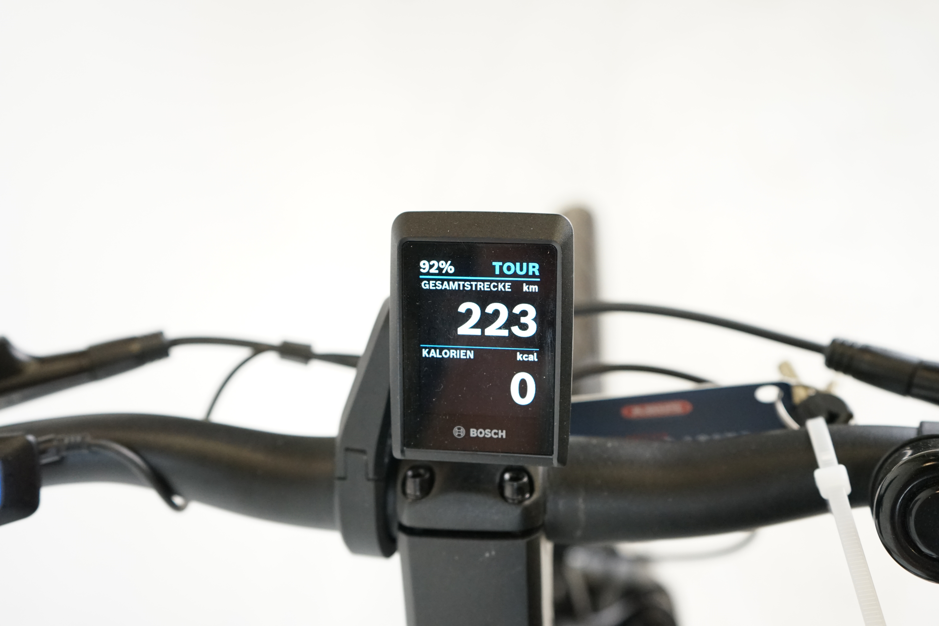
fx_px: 991
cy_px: 313
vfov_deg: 35.1
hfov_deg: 50.7
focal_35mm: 38
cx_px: 470
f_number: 4.5
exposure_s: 1/200
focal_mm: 38
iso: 2500
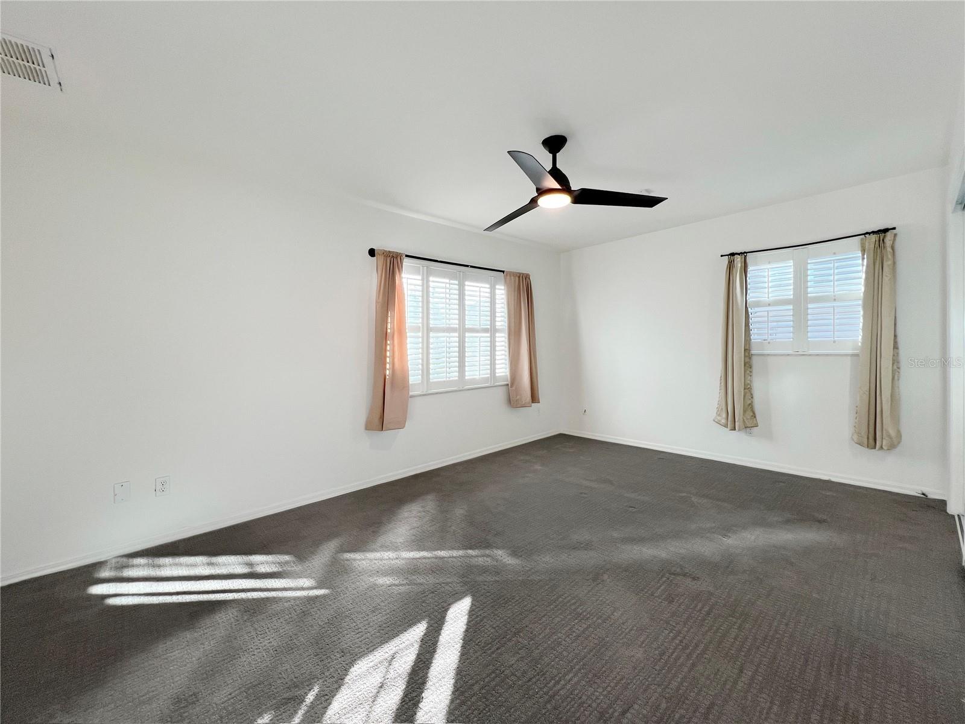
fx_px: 362
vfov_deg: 89.9
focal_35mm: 13
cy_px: 362
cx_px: 482
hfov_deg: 106.2
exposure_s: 1/120
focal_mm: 1.57
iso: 80
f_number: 1.8
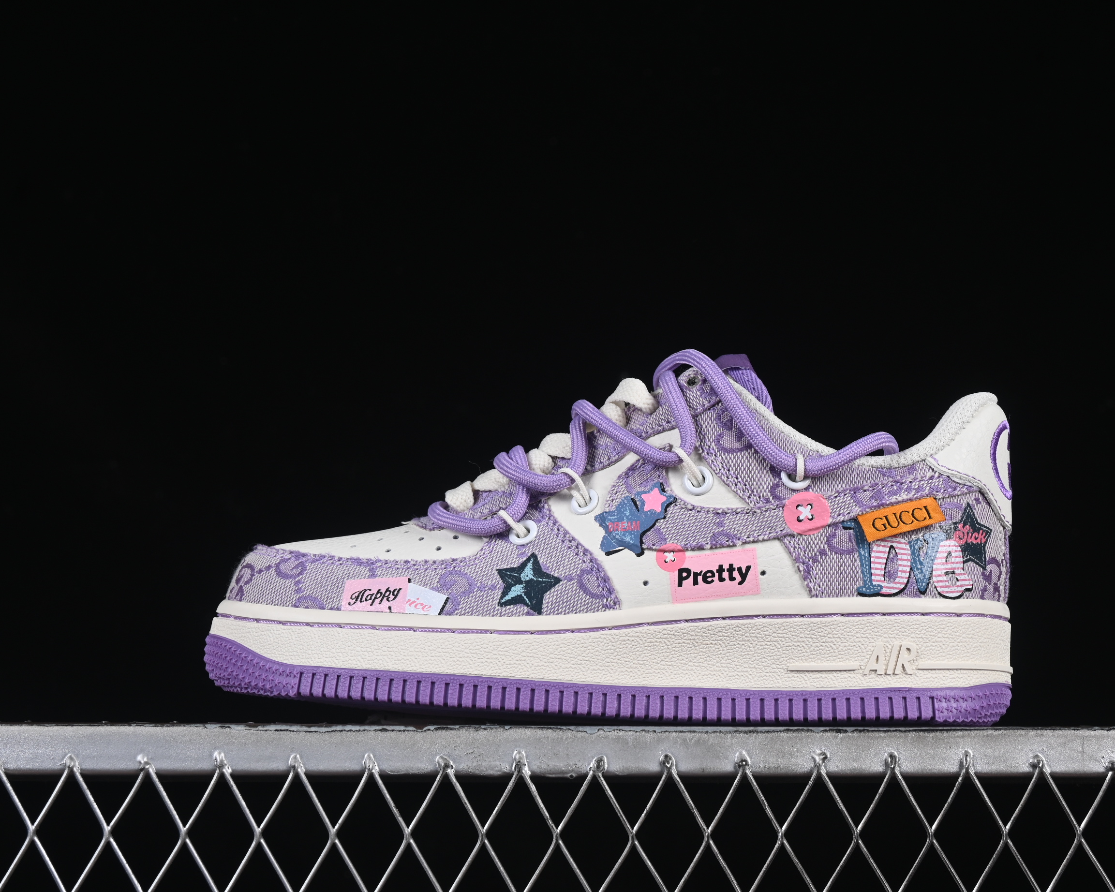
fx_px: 2805
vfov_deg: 18.1
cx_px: 615
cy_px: 446
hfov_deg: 22.5
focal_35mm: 85
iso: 160
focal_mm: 50
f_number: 8
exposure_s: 1/80
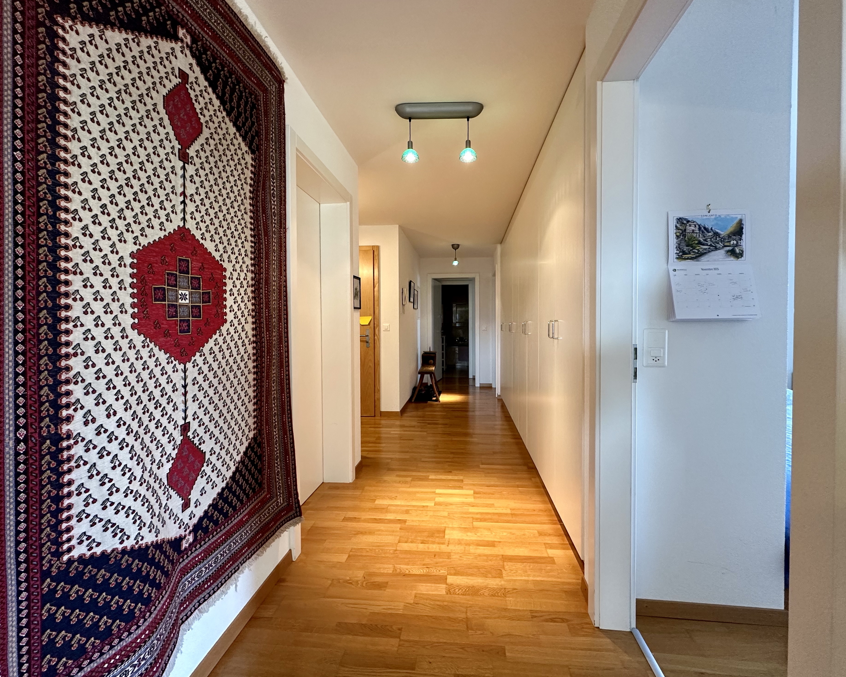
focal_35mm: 15
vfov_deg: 84.0
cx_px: 435
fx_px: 376
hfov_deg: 96.8
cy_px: 331
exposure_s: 1/50
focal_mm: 2.22
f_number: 2.2
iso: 250
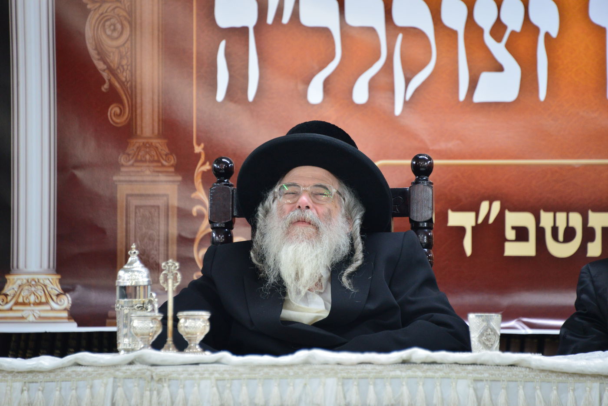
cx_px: 304
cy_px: 203
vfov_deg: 4.6
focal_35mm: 300
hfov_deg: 6.9
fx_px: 5067
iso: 2500
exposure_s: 1/100
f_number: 5.6
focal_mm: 300
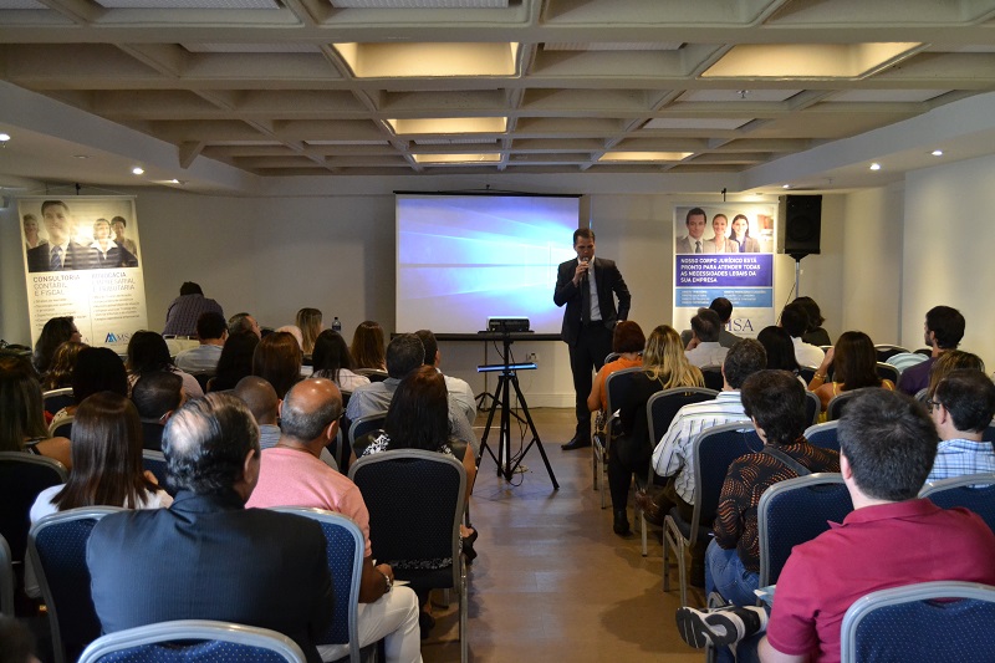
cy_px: 332
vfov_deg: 38.3
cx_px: 498
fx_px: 953
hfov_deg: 55.1
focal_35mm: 34
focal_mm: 23
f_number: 3.8
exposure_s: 1/60
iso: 2500
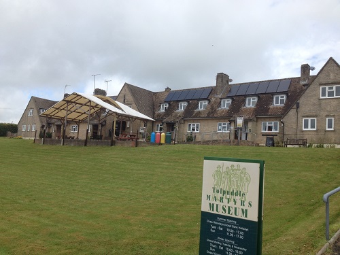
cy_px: 128
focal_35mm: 35
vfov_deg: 40.7
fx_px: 344
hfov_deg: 52.6
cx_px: 170
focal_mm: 4.28
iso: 50
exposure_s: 1/1346
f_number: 2.4
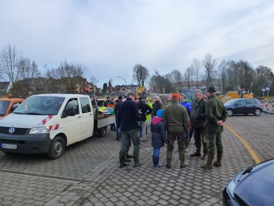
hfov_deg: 69.4
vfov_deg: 54.9
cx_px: 141
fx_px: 198
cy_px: 102
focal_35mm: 25
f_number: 4
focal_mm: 4.3
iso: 250
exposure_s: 1/400
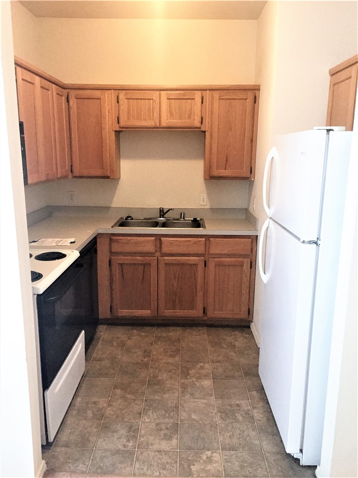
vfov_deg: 61.7
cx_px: 179
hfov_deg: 48.2
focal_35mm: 29
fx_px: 400
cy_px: 239
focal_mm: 4.15
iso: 200
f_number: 2.2
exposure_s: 1/30
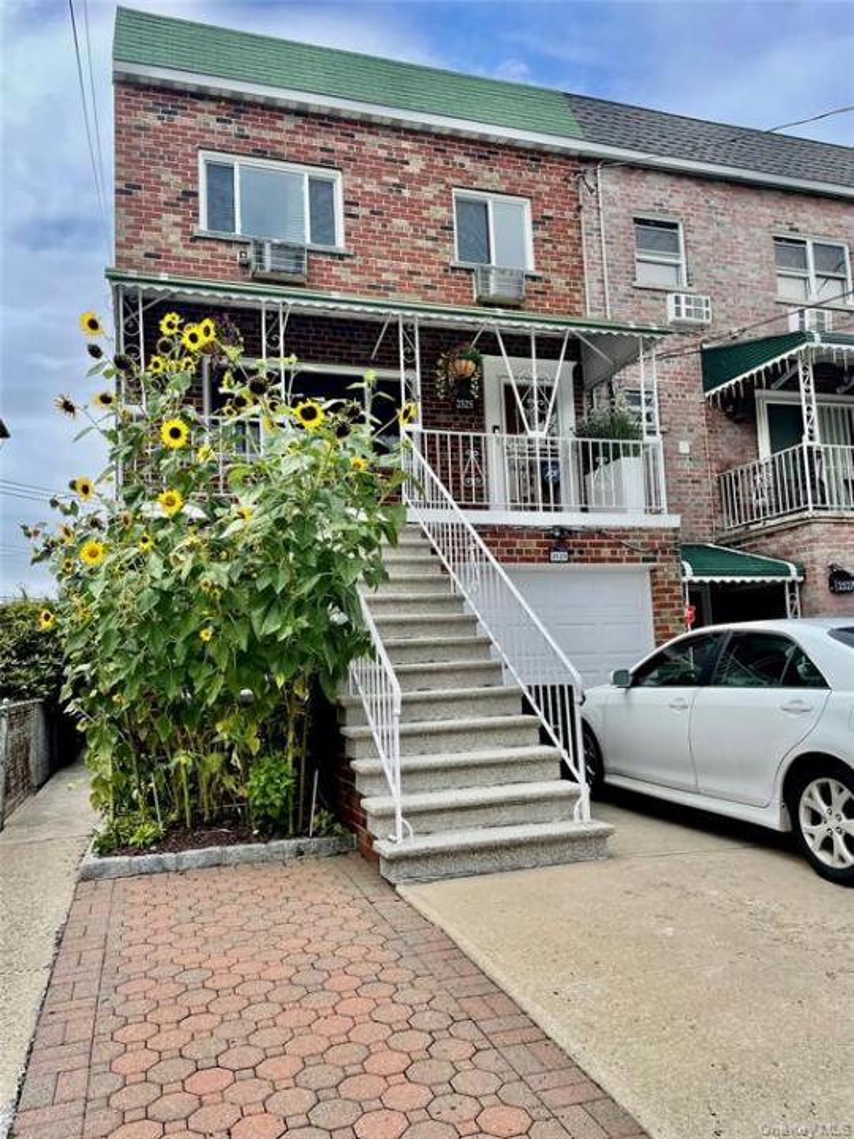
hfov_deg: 53.1
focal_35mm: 26
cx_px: 427
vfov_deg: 67.3
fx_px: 855
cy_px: 570
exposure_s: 1/2506
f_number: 1.6
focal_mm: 4.2
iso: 32
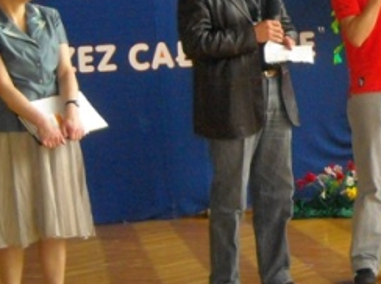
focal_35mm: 148
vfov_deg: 10.0
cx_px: 386
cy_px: 44
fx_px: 1626
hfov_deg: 13.2
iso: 400
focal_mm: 11.02
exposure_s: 1/125
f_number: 3.7
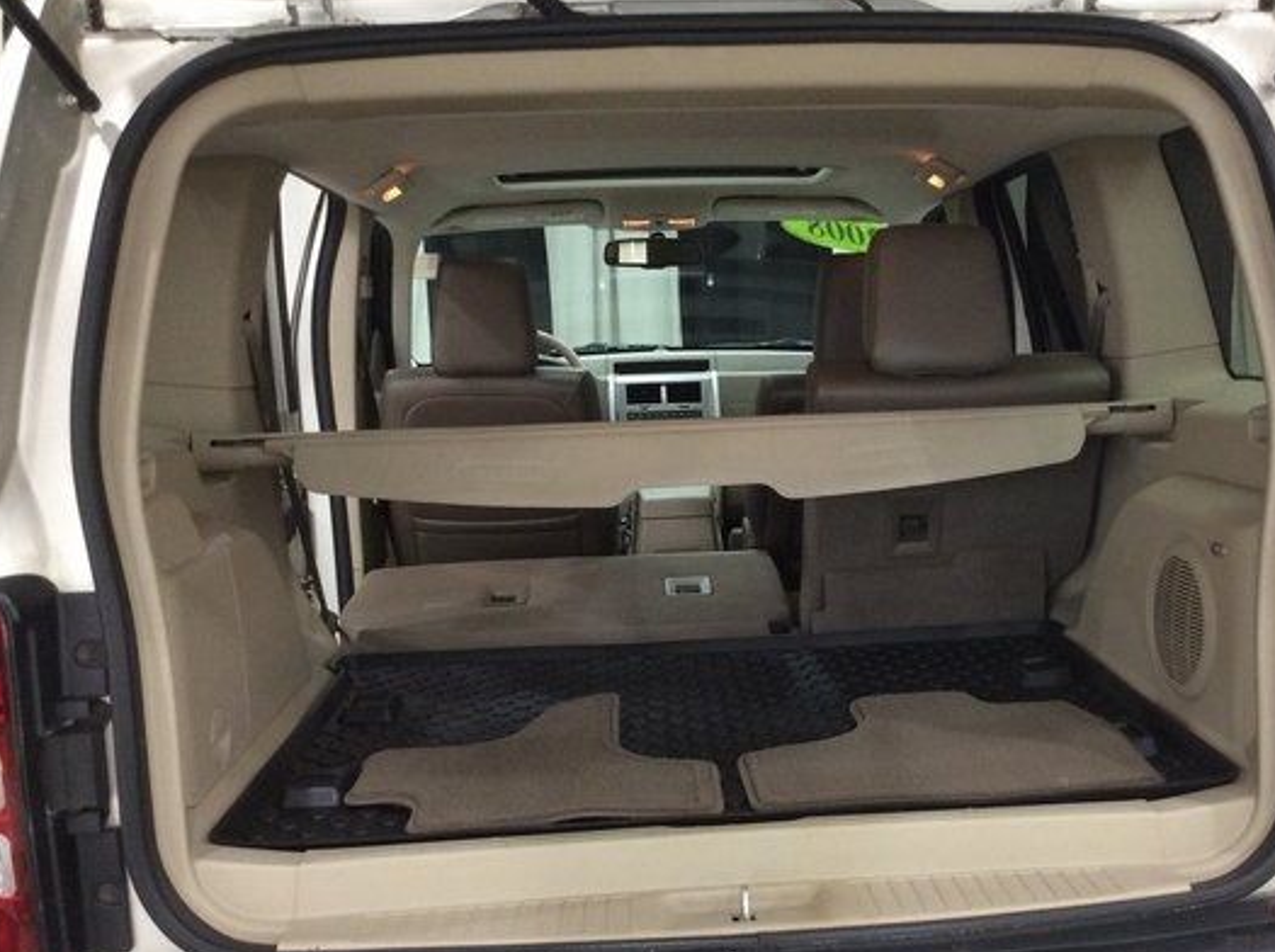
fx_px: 1434
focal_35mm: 39
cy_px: 554
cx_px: 738
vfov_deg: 36.6
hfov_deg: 47.8
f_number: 2.4
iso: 160
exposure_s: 1/25
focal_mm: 3.3
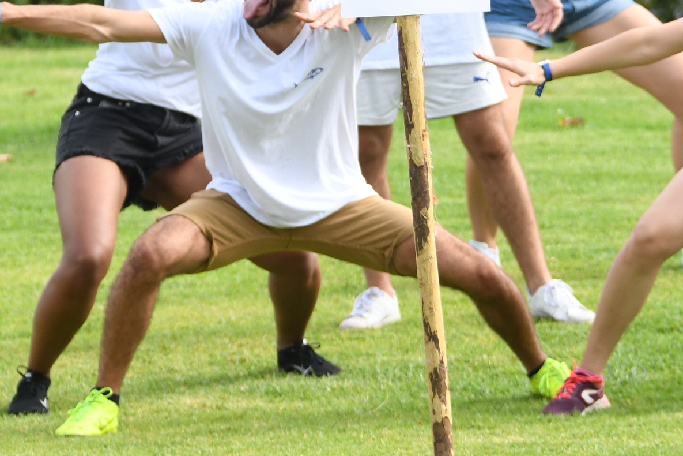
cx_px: 405
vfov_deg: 3.2
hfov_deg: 4.8
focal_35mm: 426
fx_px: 8082
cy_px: 26
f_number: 5.6
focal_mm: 135
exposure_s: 1/1000
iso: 640
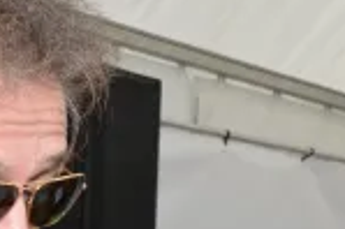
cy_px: 228
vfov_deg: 11.2
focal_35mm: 121
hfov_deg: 16.7
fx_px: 1158
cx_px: 32
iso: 640
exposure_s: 1/250
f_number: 11
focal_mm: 30
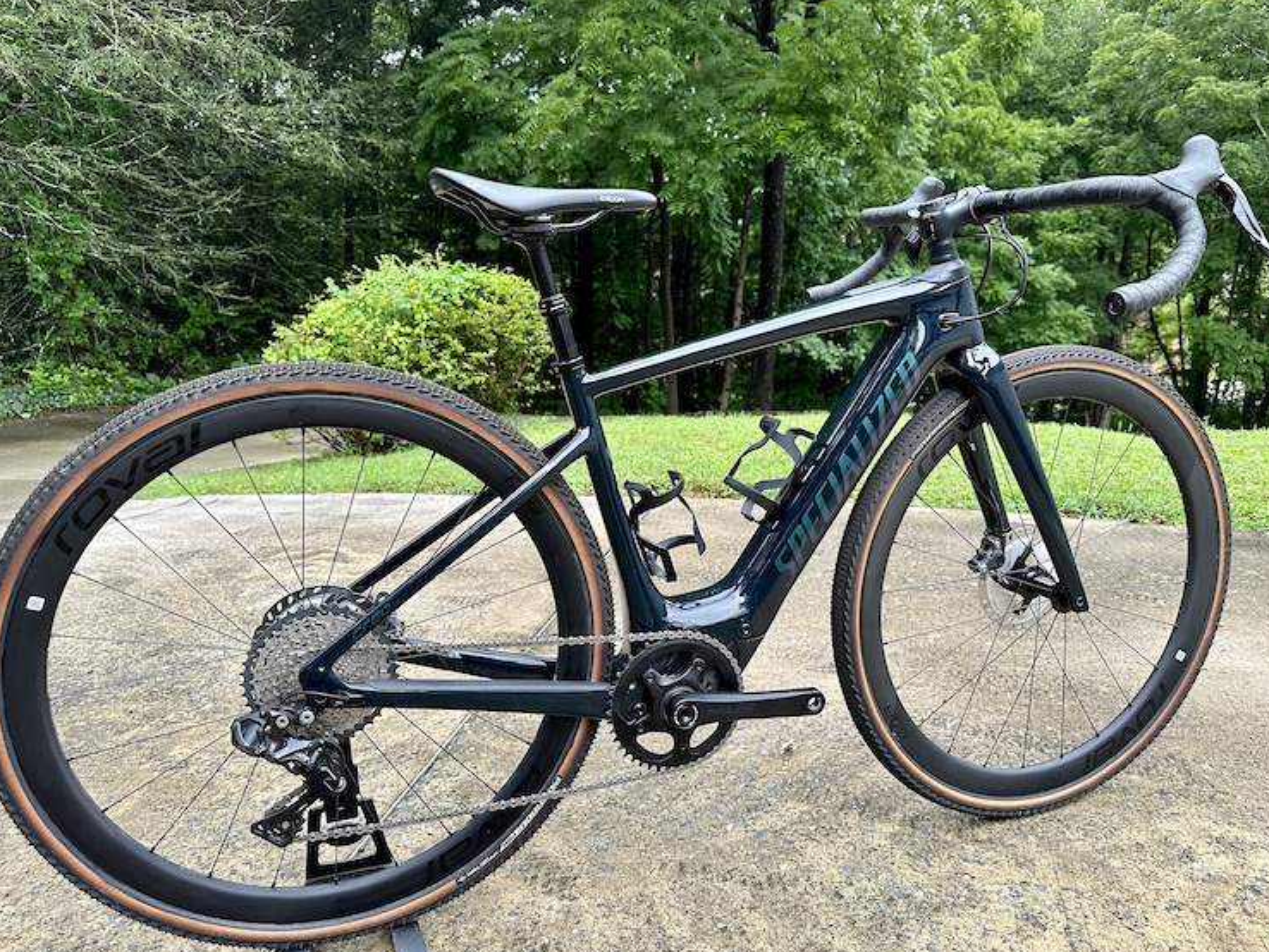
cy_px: 447
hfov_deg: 67.3
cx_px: 629
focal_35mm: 26
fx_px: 953
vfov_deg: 53.1
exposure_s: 1/290
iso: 80
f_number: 1.78
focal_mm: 6.86
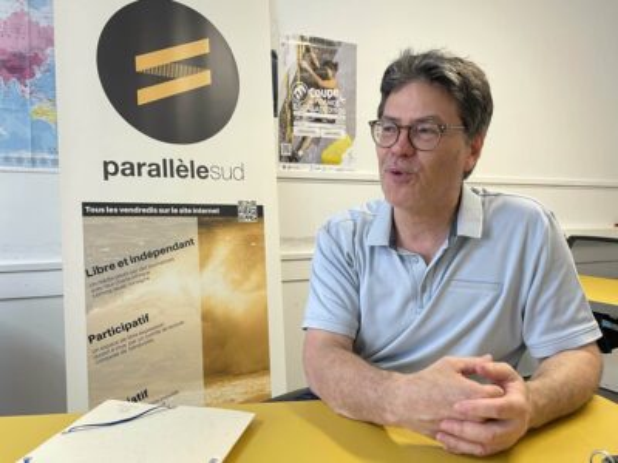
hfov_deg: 67.3
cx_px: 309
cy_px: 232
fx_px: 464
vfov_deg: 53.1
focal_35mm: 26
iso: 80
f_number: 1.6
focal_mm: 4.2
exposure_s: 1/50
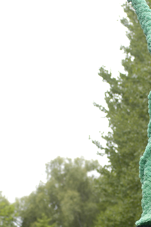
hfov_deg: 5.8
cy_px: 217
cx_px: 132
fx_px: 1487
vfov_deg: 8.7
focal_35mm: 236
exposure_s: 1/350
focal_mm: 80
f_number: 4
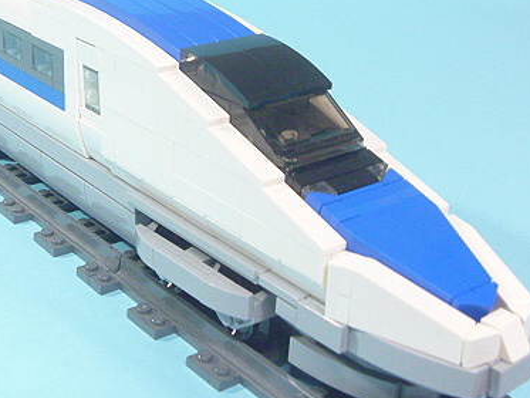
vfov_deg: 24.3
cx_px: 107
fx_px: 919
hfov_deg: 31.4
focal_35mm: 60
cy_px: 128
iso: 400
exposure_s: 1/20
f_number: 3.5
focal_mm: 6.3
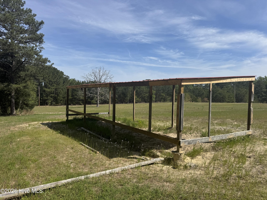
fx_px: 185
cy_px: 100
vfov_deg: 56.8
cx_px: 134
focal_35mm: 24
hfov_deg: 71.6
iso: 80
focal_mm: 6.76
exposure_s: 1/6410
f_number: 1.78
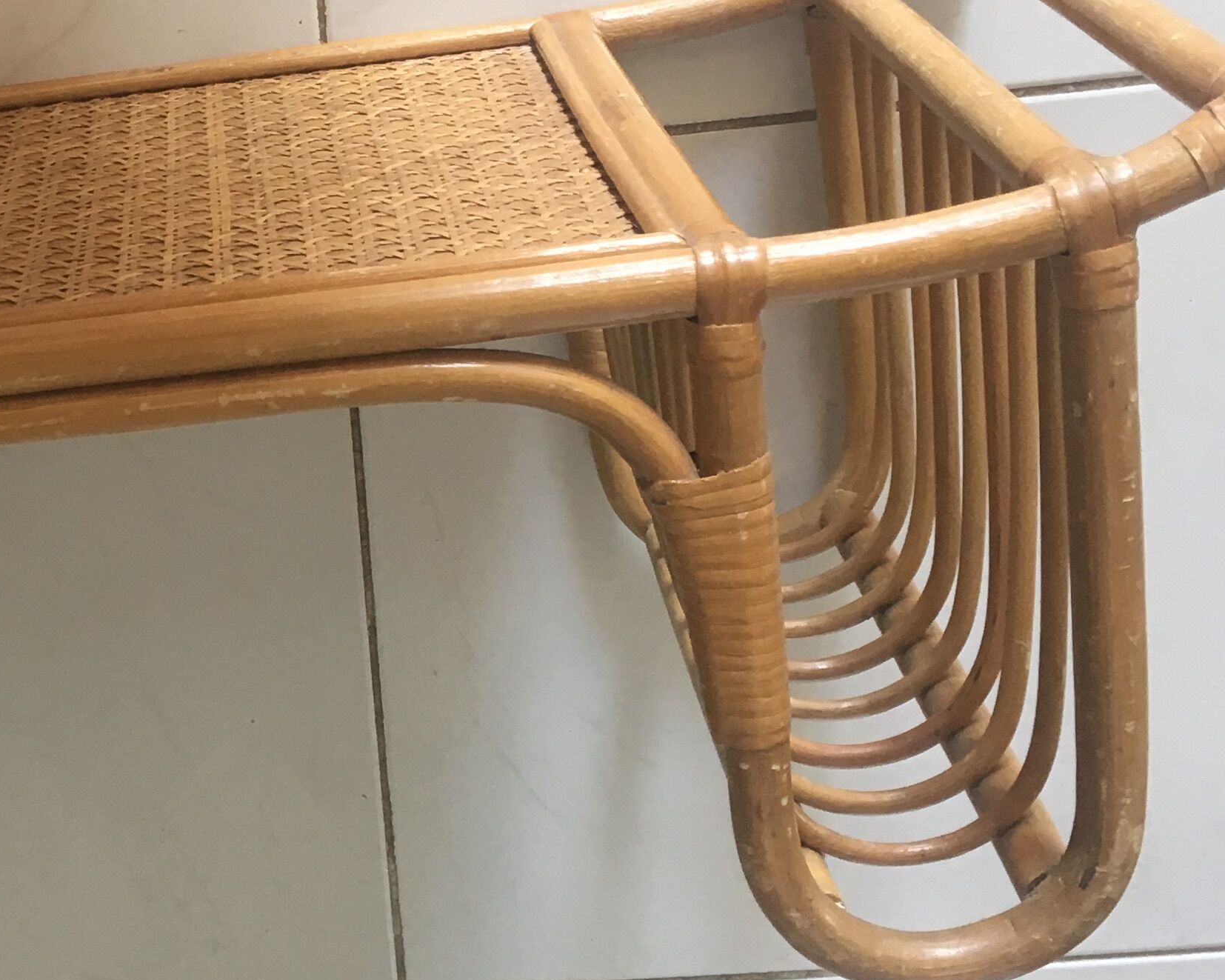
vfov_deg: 22.2
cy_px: 468
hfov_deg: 25.9
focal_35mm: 69
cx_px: -43
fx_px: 2501
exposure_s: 1/33
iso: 80
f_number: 2.2
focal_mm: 4.15
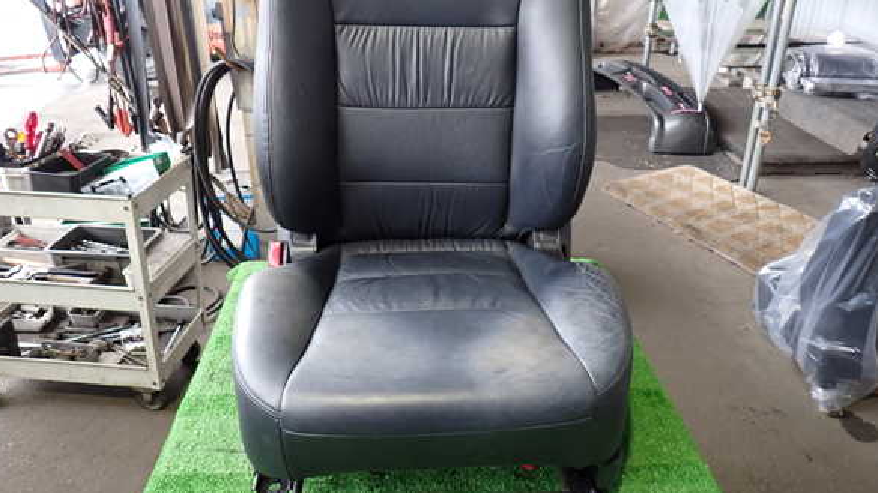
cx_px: 436
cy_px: 204
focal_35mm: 28
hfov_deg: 67.9
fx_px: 652
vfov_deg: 41.3
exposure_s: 1/30
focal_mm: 4.5
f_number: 2
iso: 250
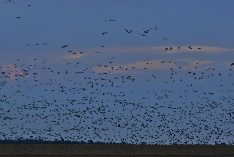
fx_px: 2736
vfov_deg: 3.3
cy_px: 78
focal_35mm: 420
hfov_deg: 4.9
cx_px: 117
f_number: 7.1
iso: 200
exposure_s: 1/160
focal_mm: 280
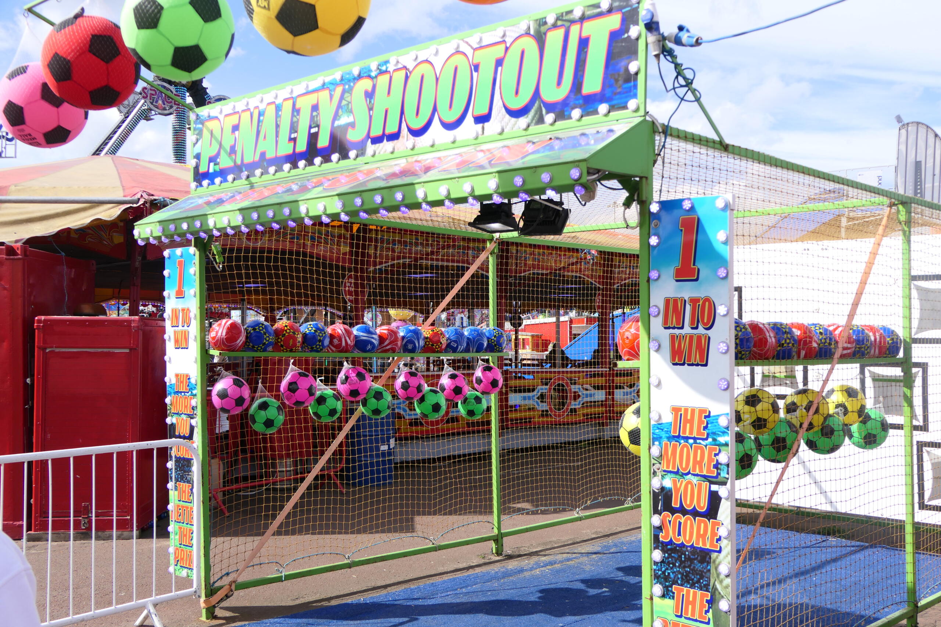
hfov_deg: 51.9
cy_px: 314
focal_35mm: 37
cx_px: 470
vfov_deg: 35.9
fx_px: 967
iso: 125
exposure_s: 1/640
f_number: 4
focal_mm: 13.5
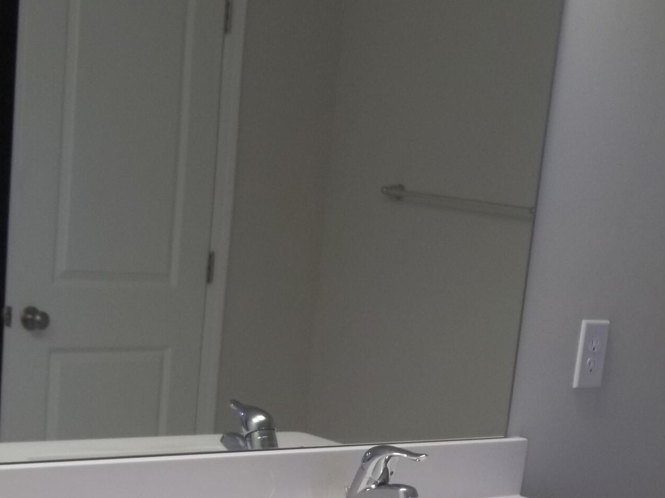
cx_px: 434
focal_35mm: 76
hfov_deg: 25.5
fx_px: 1460
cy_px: 591
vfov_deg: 18.4
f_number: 2.9
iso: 64
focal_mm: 5.7
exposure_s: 1/50
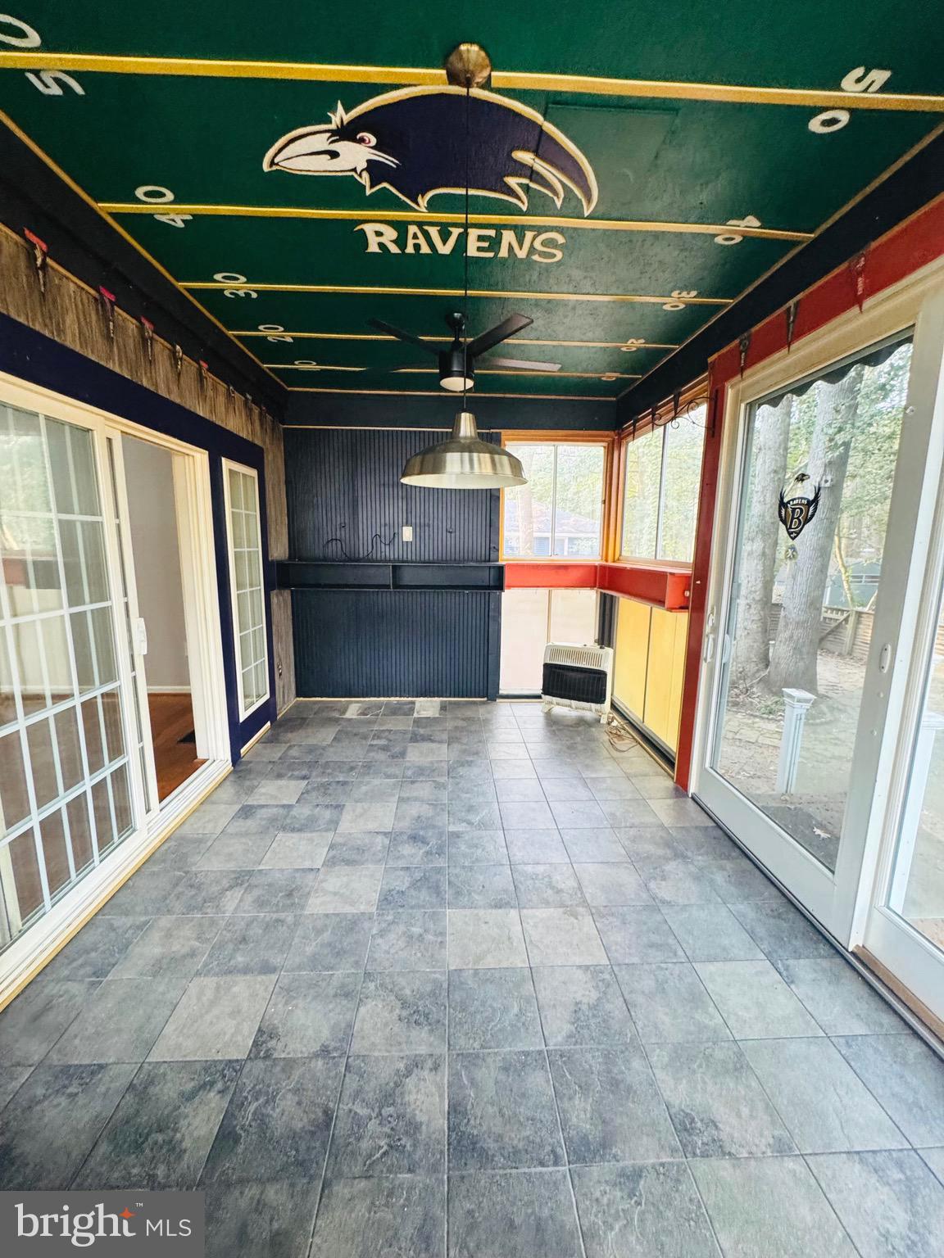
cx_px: 472
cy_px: 629
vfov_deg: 102.1
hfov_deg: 85.7
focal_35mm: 14
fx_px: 509
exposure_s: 1/60
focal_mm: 2.22
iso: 400
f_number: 2.2
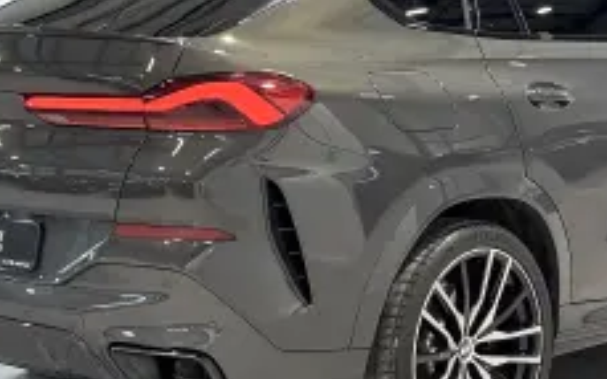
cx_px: 183
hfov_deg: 25.6
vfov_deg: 16.3
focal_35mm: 80
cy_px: 186
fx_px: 1323
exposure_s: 1/100
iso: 200
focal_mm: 6.76
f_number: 1.78
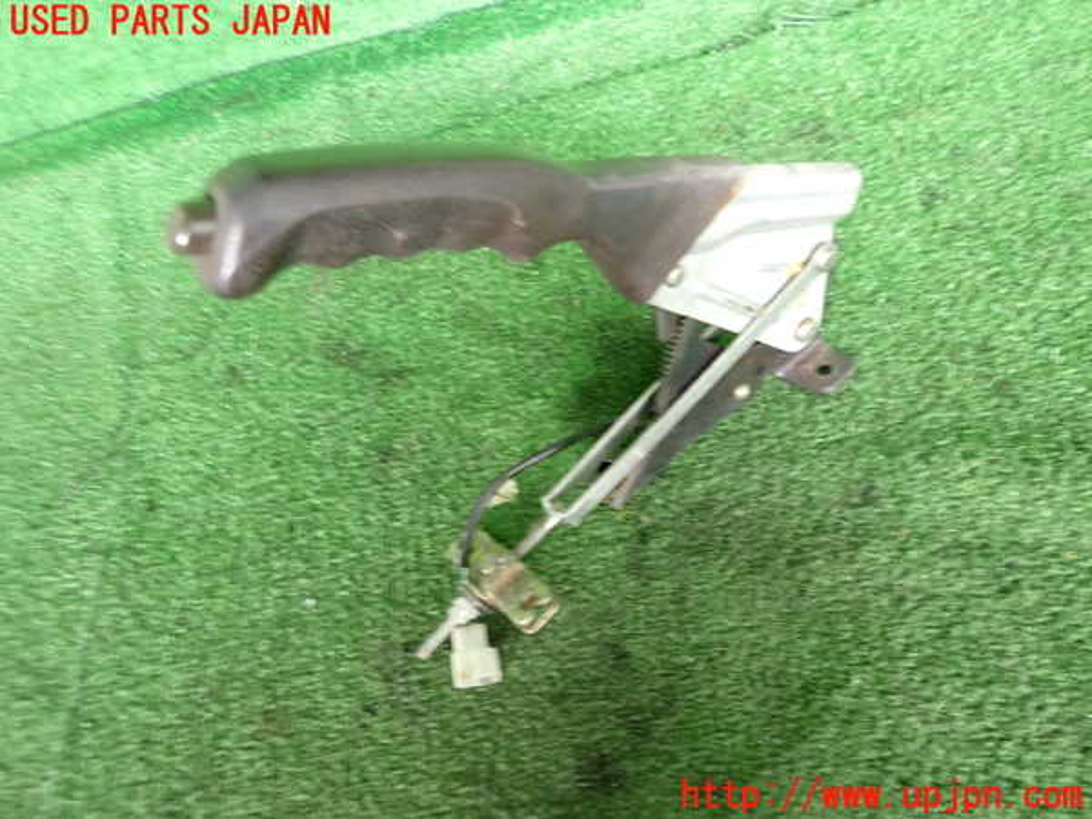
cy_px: 410
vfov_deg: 54.9
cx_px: 546
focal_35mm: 25
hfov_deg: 69.4
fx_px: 789
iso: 400
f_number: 2
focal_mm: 4.5
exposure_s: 1/30
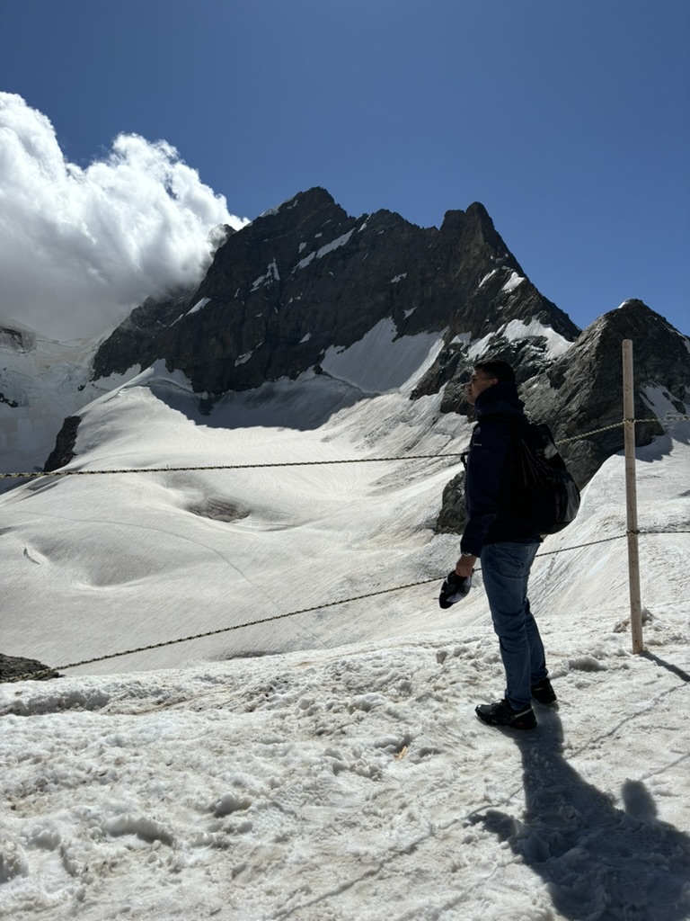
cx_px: 345
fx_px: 691
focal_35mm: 26
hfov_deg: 53.1
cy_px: 460
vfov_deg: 67.3
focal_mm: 5.96
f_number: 1.6
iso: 50
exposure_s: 1/12195
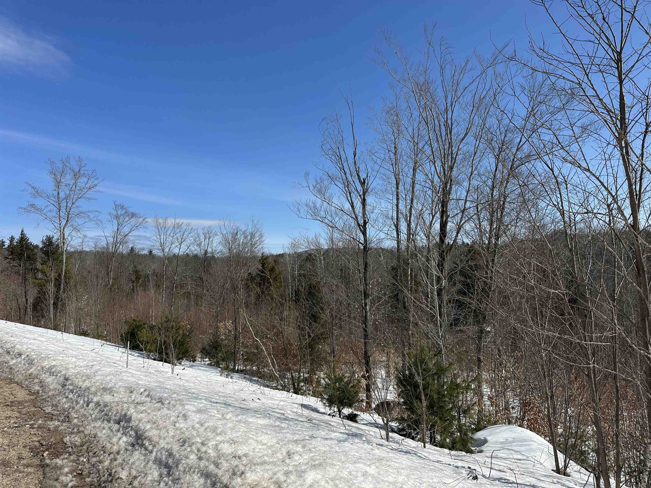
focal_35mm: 24
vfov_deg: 56.8
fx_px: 451
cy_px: 244
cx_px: 326
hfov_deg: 71.6
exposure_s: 1/6211
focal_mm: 6.86
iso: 80
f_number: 1.78
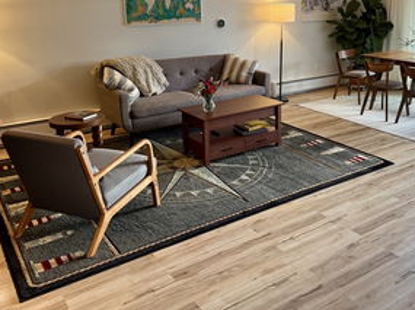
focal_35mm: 36
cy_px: 82
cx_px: 253
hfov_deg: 51.0
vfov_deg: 38.7
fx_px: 431
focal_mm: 6.76
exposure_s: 1/120
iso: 160
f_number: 1.78
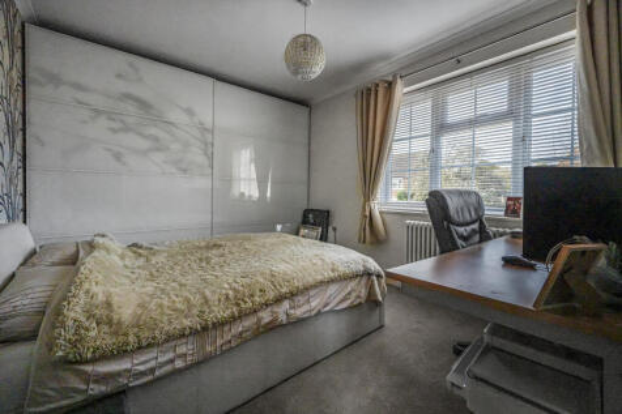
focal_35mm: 14
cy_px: 207
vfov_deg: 81.2
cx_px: 311
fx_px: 242
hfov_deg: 104.3
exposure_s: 1/250
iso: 500
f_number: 7.1
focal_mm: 14
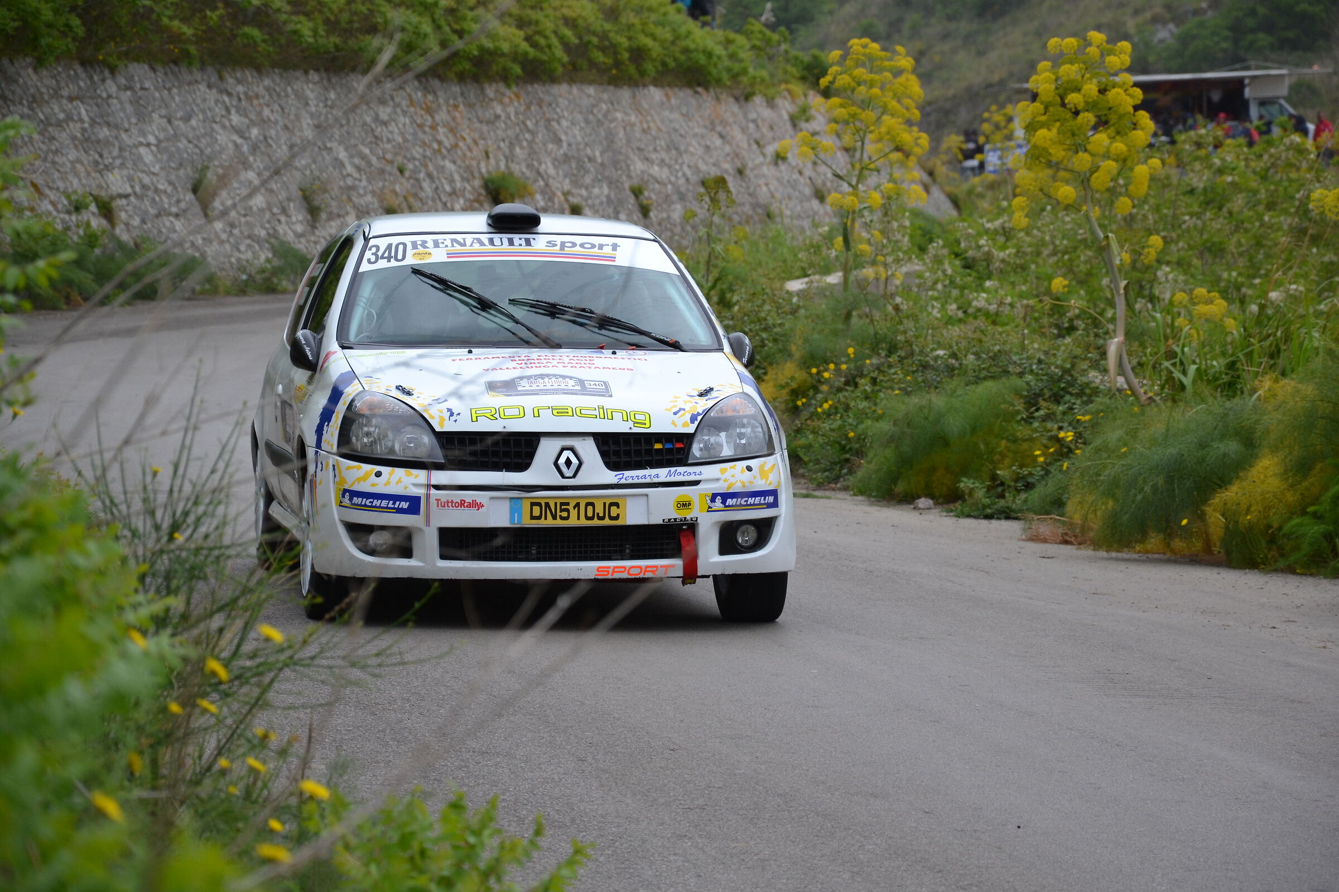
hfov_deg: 13.0
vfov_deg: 8.7
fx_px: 5858
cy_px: 446
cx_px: 670
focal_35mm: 158
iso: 400
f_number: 5.6
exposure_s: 1/1600
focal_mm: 105
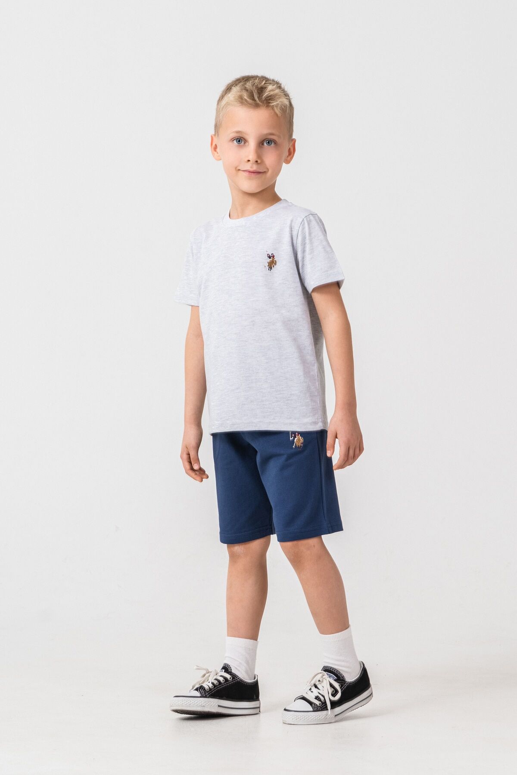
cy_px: 388
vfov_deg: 17.3
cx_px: 258
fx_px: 2542
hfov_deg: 11.6
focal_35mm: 118
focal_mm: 79
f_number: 7.1
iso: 160
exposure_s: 1/160
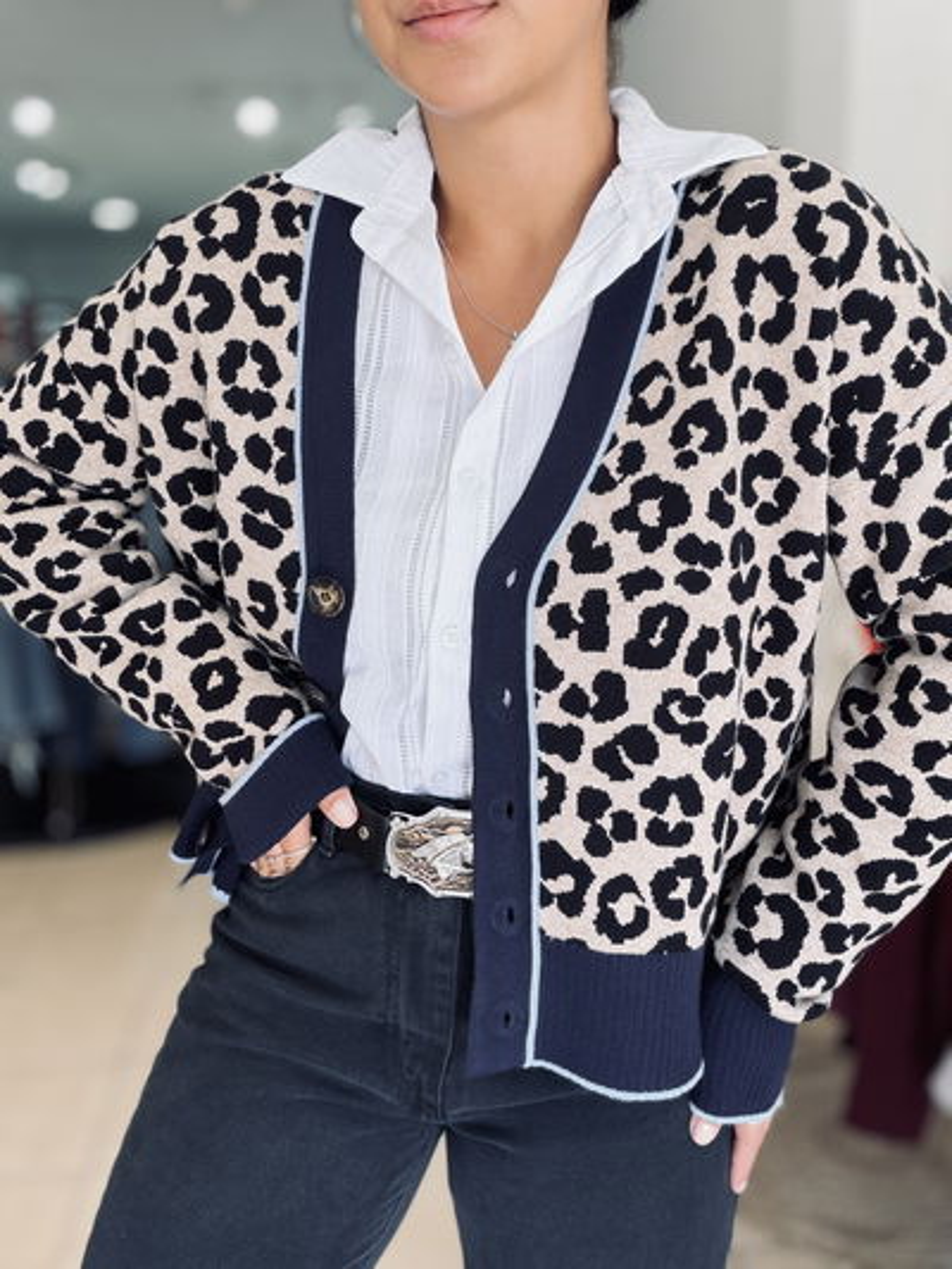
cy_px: 634
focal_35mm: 30
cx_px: 476
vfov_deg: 60.0
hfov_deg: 46.8
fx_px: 1100
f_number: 1.9
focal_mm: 2.71
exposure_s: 1/82
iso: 80
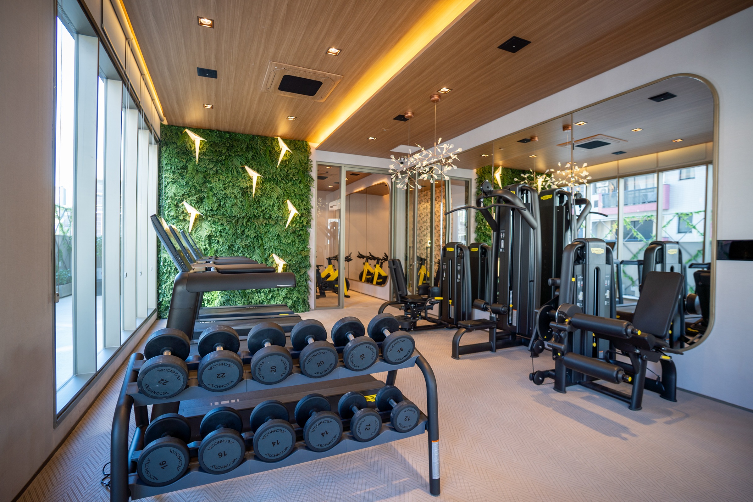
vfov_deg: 72.0
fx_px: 345
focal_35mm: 16
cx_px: 376
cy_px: 251
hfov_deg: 95.0
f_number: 2.2
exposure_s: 1/40
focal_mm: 11
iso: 100
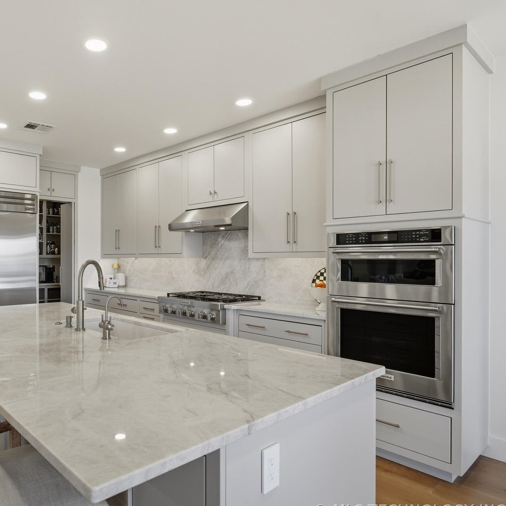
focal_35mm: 24
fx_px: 389
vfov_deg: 66.0
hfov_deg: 63.5
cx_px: 149
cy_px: 254
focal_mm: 17.4
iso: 160
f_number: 8
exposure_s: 1/400
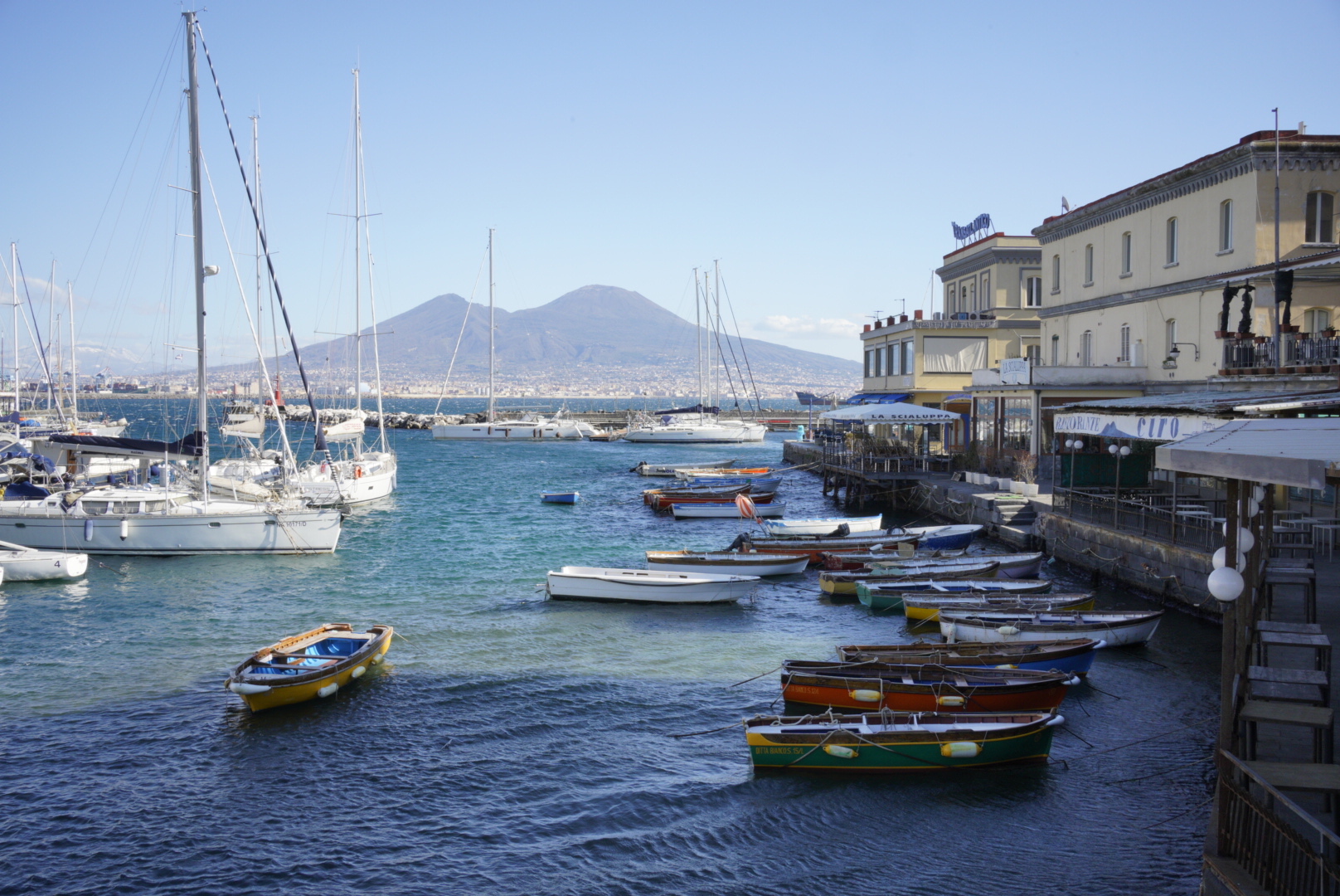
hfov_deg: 54.4
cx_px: 670
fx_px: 1304
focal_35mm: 35
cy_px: 448
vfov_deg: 37.9
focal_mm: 35
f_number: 22
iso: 640
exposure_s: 1/160
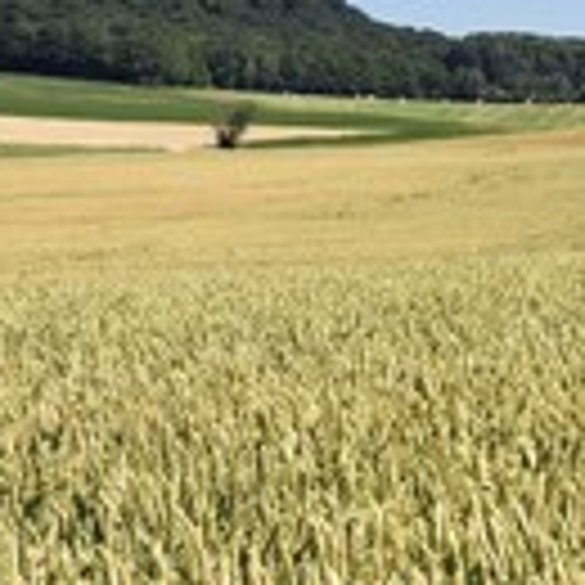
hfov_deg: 13.2
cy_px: 338
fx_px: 2524
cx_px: 454
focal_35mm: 132
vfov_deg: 13.2
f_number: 16
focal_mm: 48
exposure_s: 1/125
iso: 200
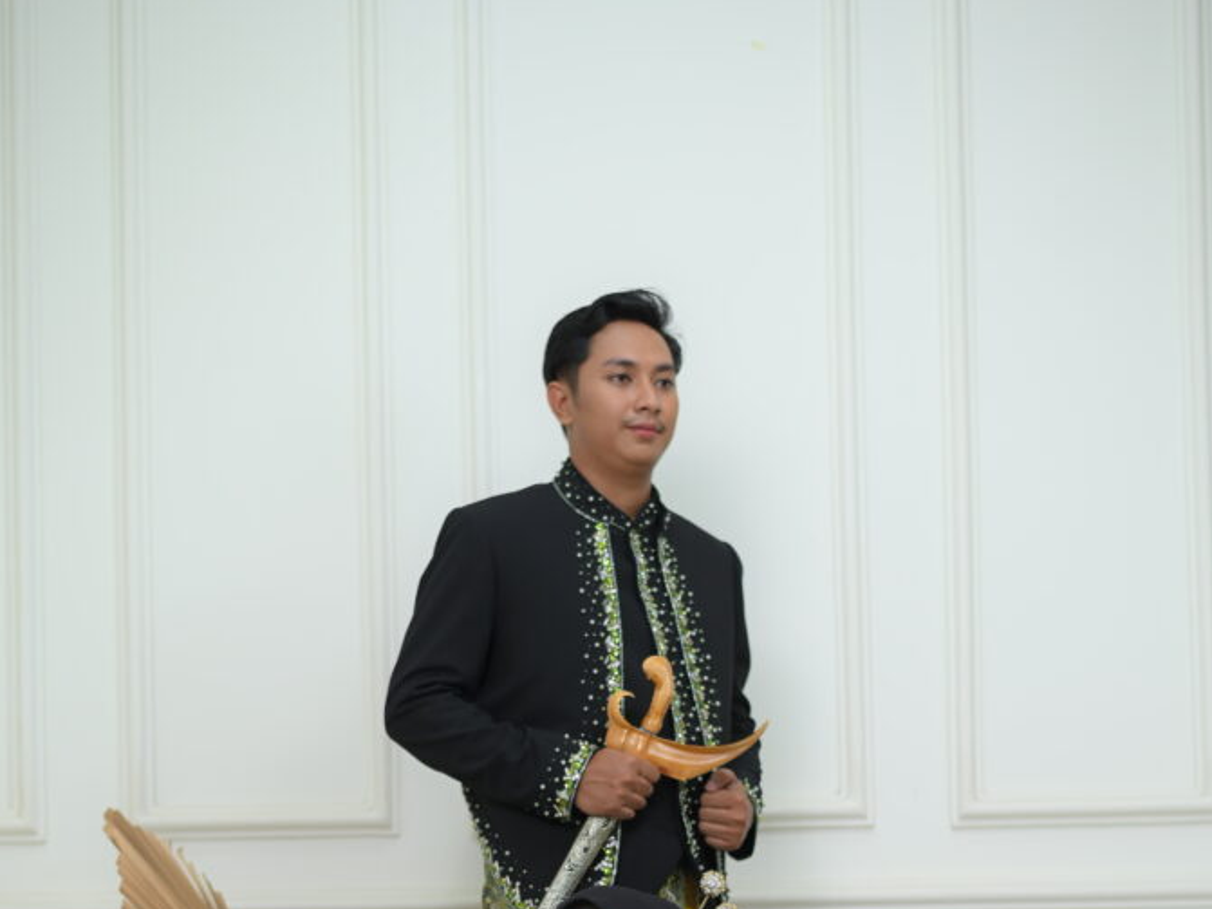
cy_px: 918
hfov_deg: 23.0
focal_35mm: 85
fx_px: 2976
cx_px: 601
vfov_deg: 17.0
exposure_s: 1/125
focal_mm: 58
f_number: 2
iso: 320
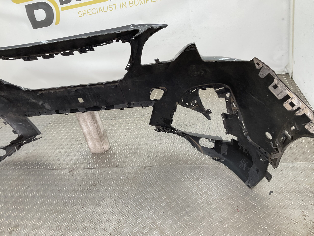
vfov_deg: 48.2
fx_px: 263
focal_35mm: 29
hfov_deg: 61.7
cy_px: 118
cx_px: 157
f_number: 1.8
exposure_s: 1/100
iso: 16
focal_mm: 3
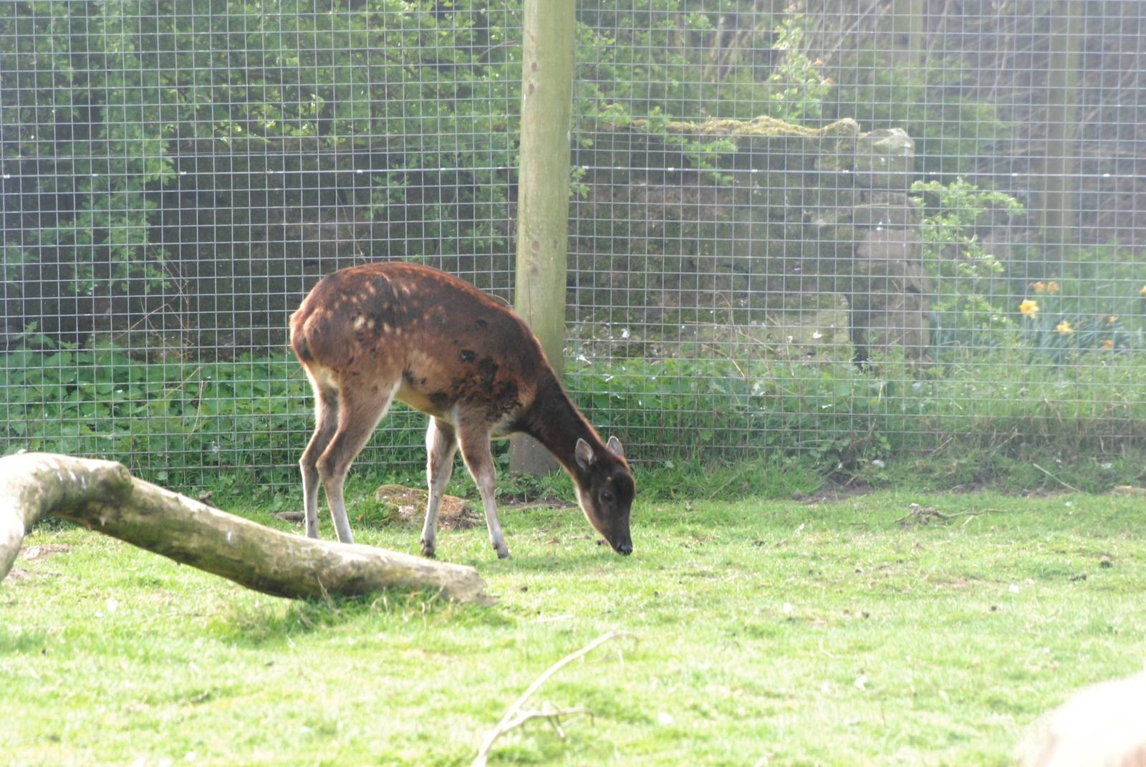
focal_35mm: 450
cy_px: 384
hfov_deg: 4.6
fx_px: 14342
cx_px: 573
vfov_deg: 3.1
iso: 1600
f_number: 13
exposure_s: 1/160
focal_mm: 300
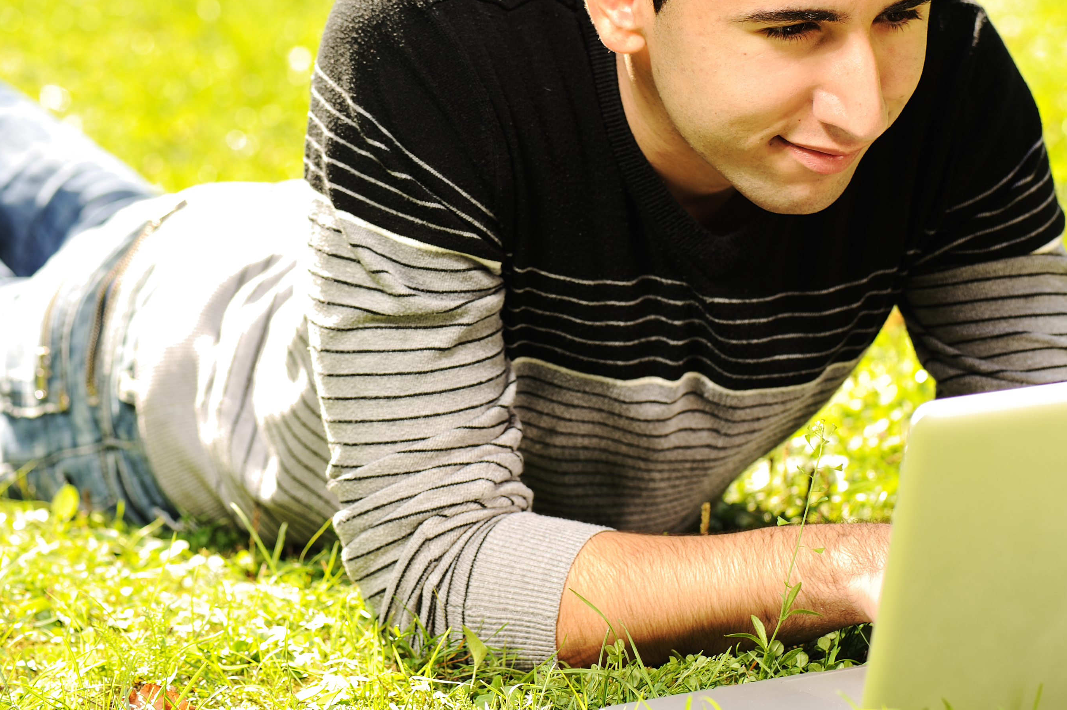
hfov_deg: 12.4
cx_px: 671
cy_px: 221
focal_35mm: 166
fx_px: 4917
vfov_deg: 8.3
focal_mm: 105
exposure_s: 1/200
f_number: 4.5
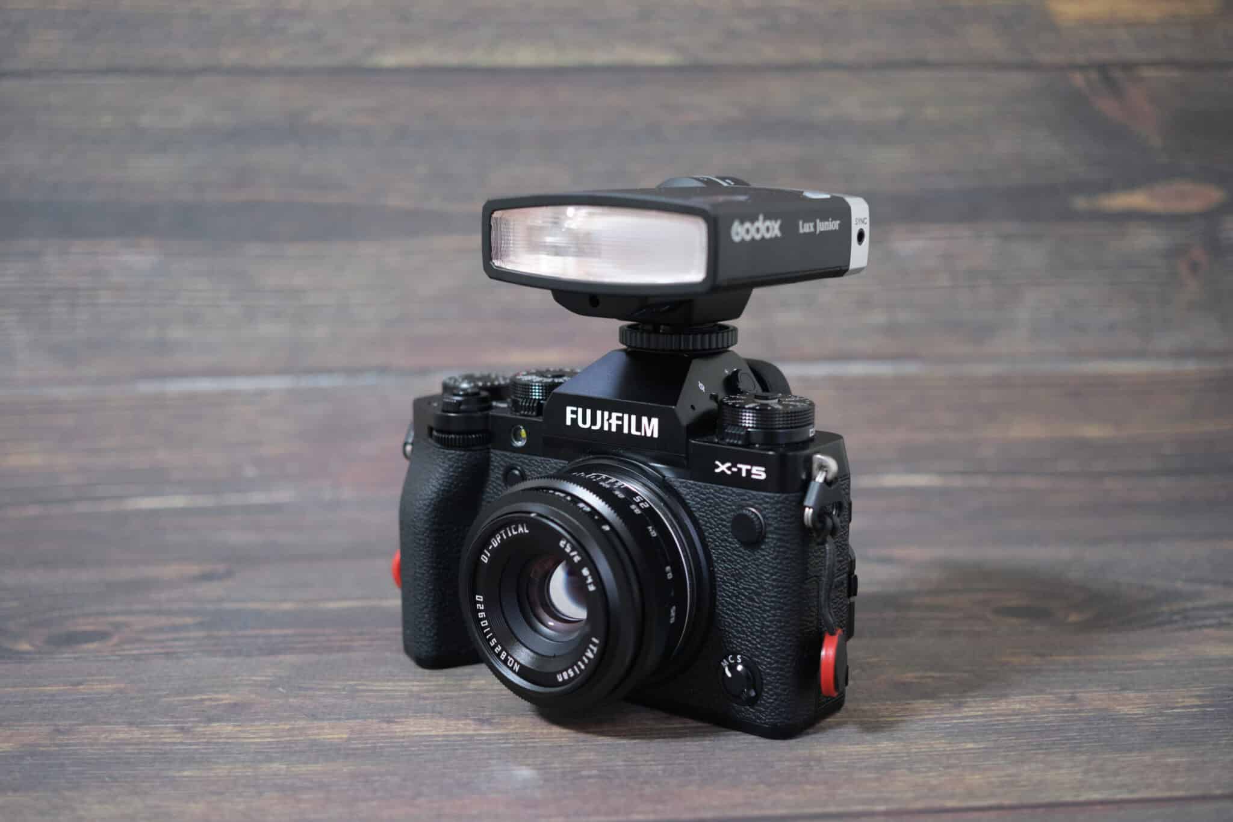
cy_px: 411
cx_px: 616
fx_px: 1404
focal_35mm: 41
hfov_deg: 47.4
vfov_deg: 32.6
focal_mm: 27
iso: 1600
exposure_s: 1/60
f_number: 2.8
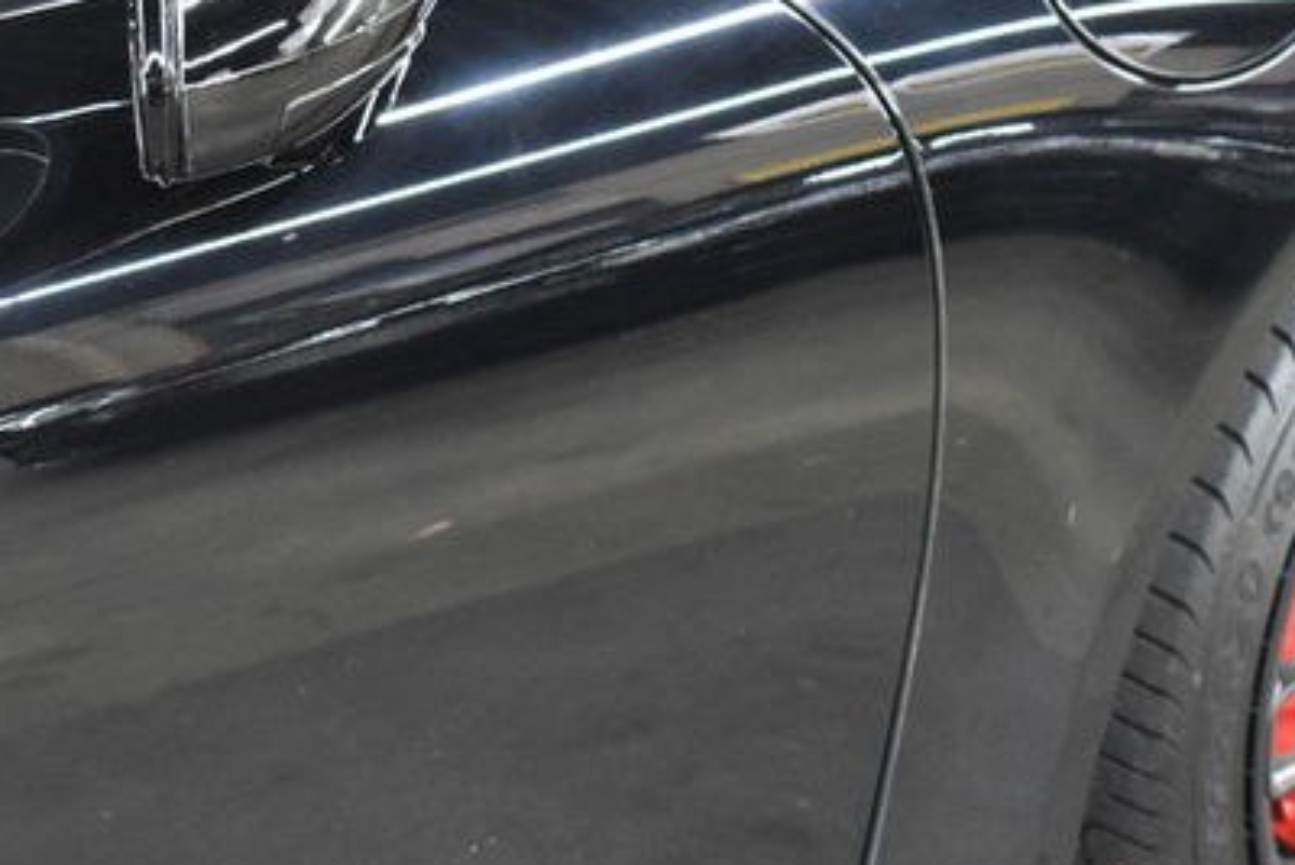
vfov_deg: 12.3
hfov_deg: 18.3
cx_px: 796
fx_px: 4004
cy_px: 408
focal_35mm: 111
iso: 4500
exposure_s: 1/50
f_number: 4.2
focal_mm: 29
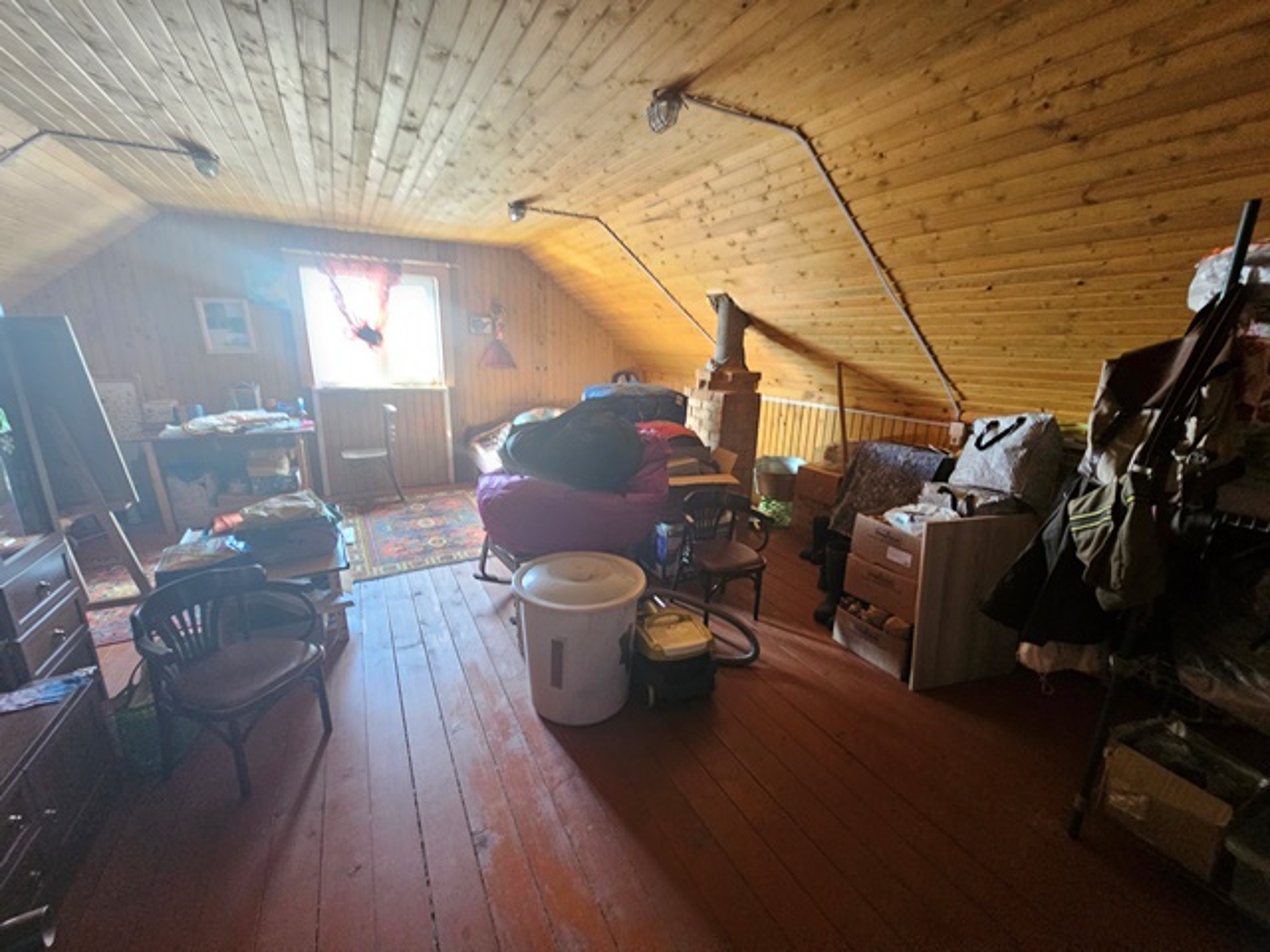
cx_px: 635
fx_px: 477
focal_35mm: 13
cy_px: 476
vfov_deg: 89.9
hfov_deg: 106.2
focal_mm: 2.2
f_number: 2.2
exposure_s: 1/30
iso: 400
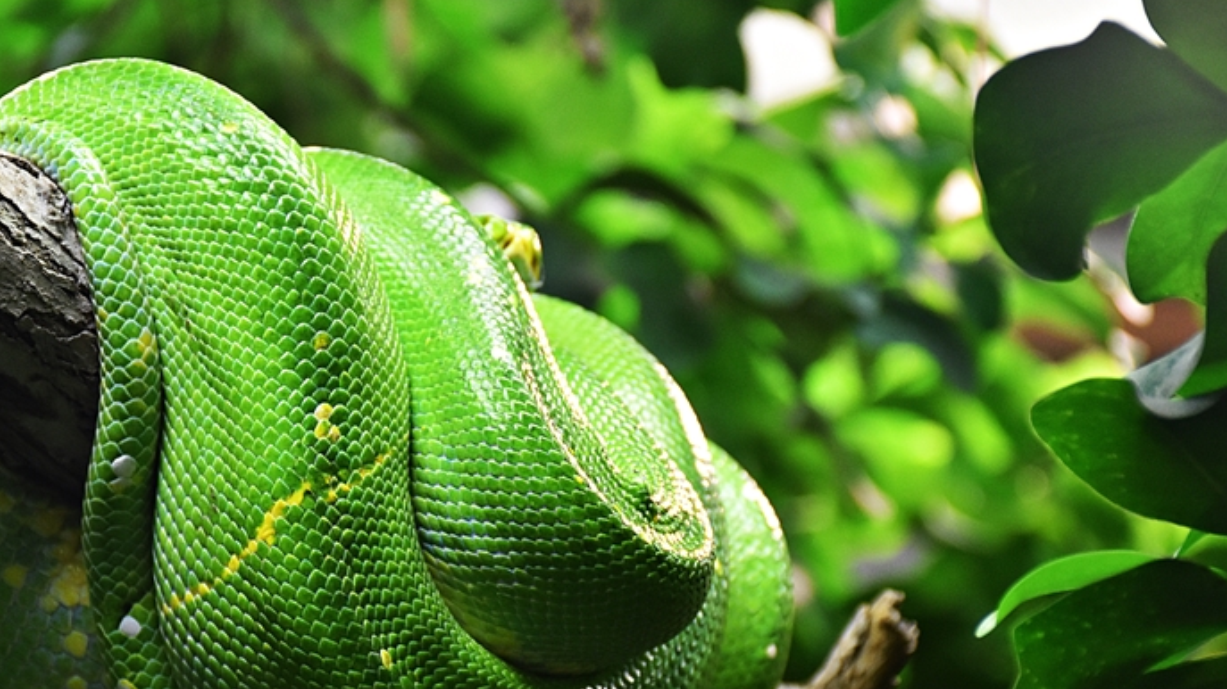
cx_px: 432
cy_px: 436
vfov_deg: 6.9
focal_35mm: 176
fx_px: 5718
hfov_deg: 12.2
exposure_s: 1/60
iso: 1400
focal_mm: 75
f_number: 5
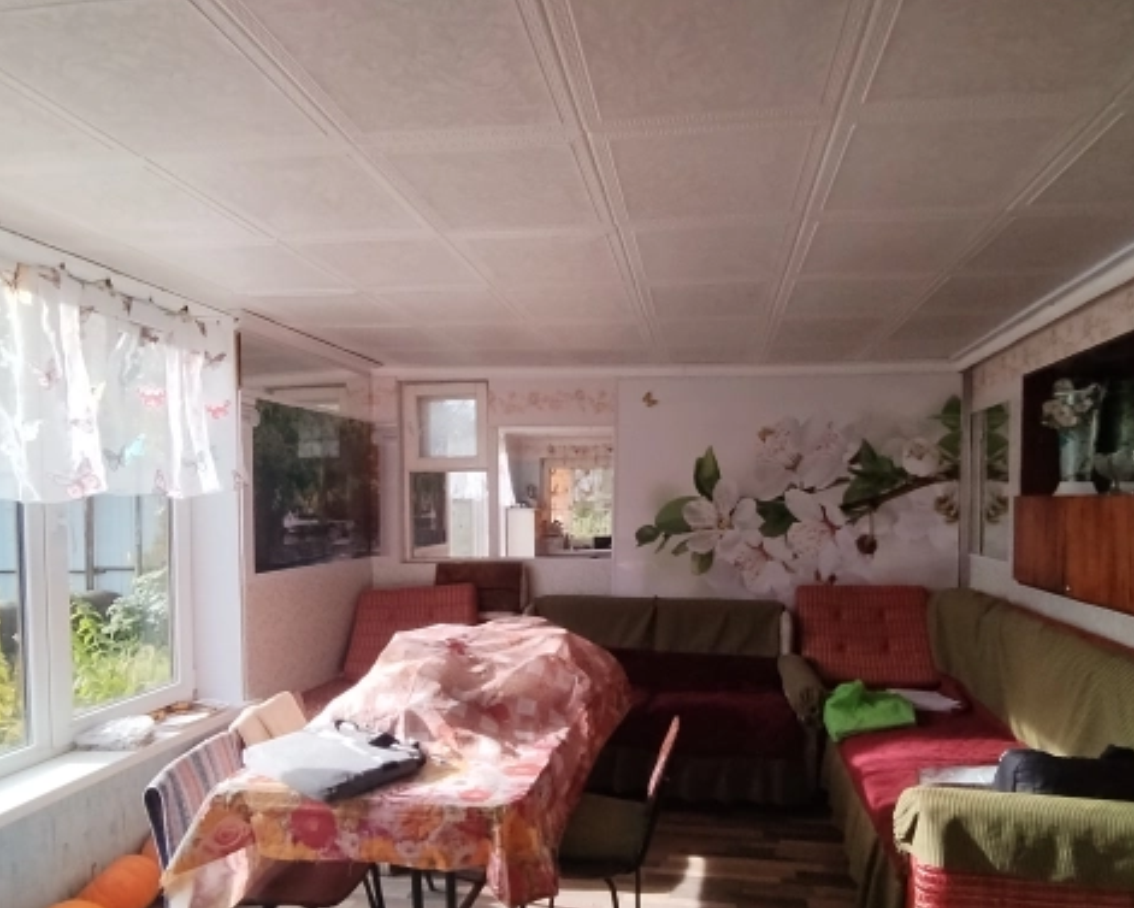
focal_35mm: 22
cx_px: 612
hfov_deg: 74.9
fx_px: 739
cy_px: 532
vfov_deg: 62.7
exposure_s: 1/349
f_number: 2.2
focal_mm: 1.42
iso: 100
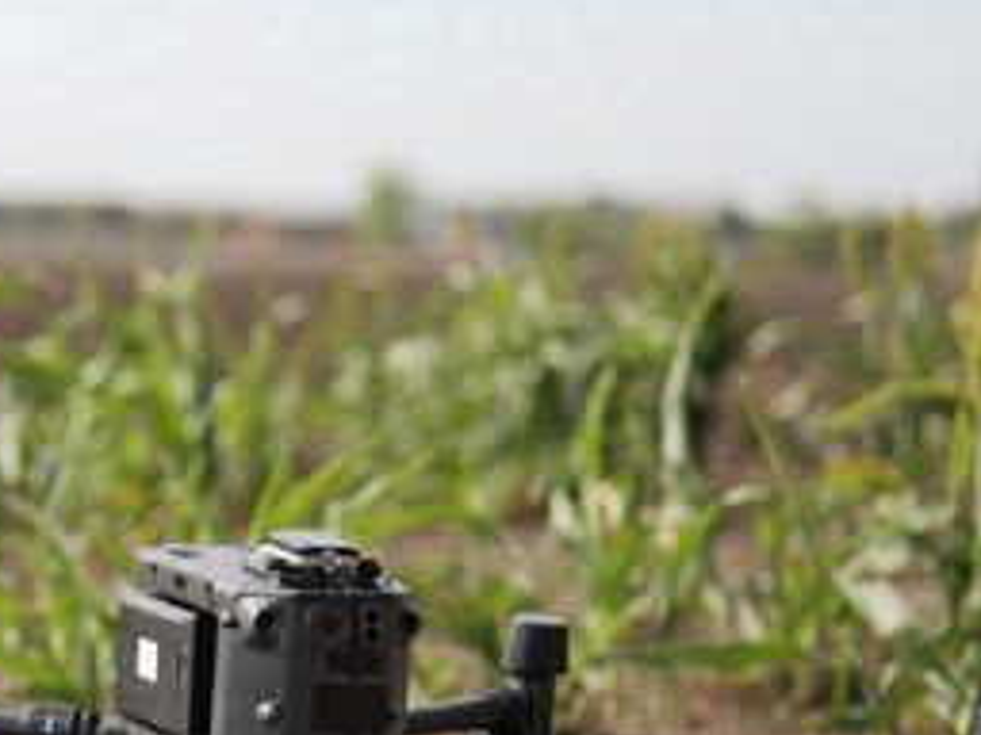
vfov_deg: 10.5
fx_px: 3996
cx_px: -153
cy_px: 482
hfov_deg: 13.7
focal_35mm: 141
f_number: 2
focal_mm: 50
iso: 100
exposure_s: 1/1600
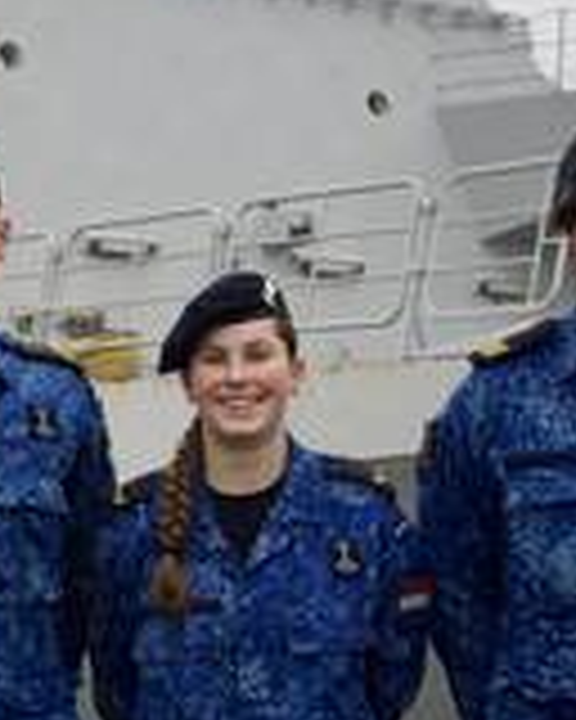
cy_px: 281
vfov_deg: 15.5
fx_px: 2642
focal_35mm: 124
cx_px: 74
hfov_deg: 12.4
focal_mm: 34
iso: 400
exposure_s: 1/250
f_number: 4.5
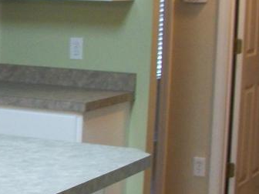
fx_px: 973
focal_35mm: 130
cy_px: 121
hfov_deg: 13.8
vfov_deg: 11.4
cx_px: -175
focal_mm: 5.7
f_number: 2.9
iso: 160
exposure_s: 1/15
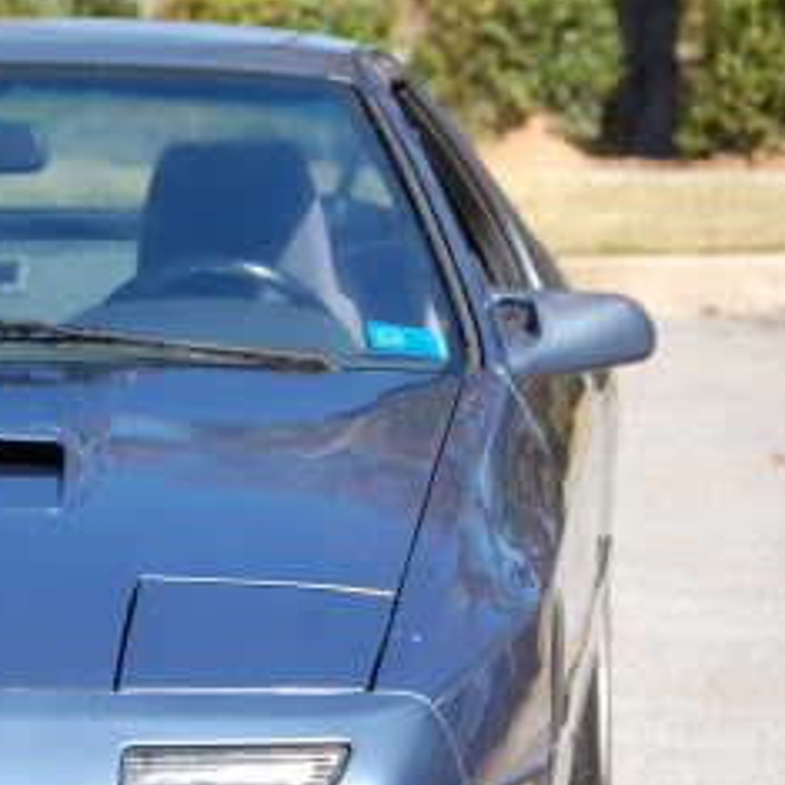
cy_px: 550
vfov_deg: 6.5
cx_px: -212
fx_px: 6927
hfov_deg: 6.4
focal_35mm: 270
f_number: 5.6
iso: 200
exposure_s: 1/500
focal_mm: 78
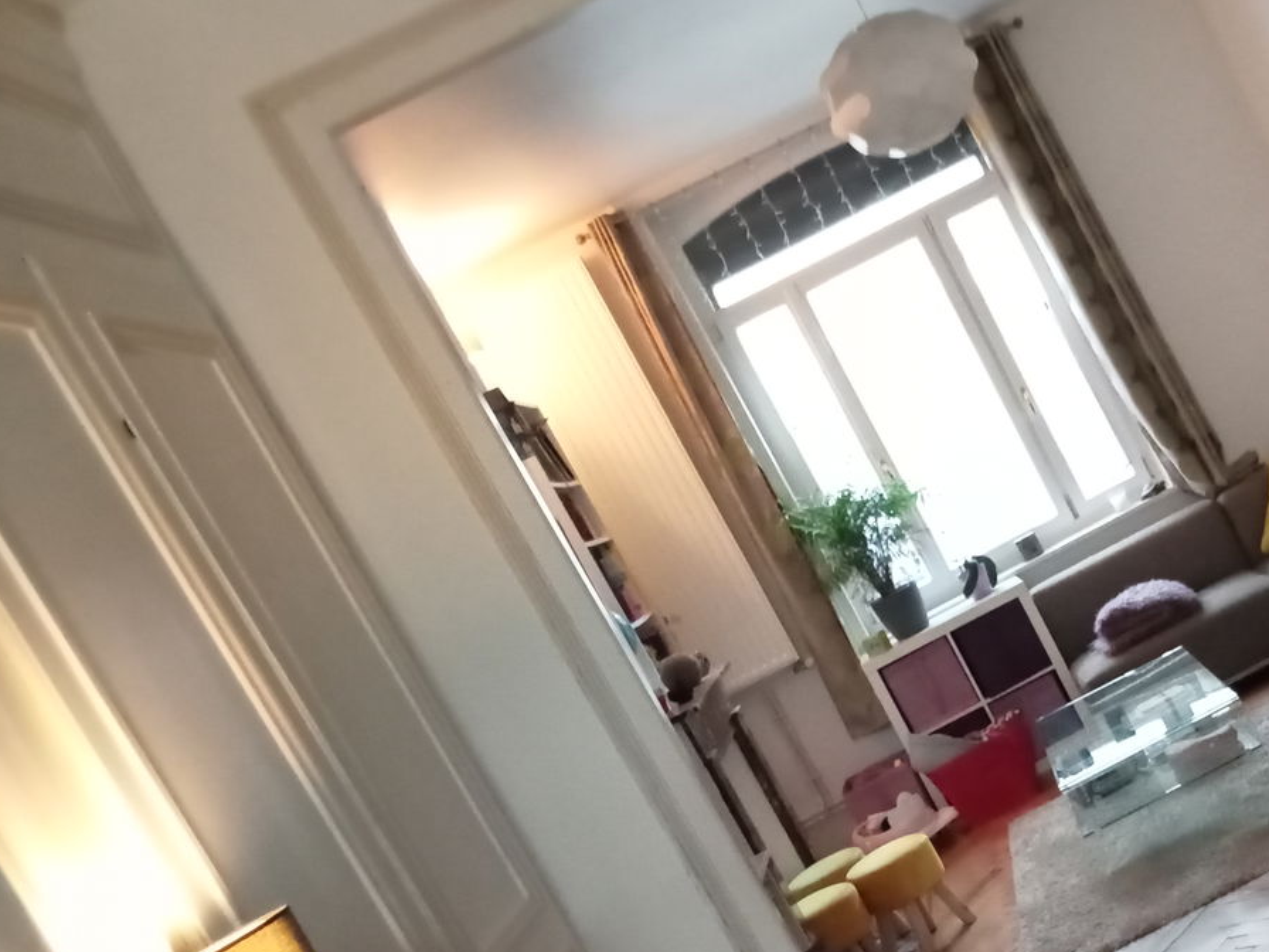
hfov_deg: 36.5
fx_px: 1833
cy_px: 654
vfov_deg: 28.9
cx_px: 1069
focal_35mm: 50
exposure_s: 1/25
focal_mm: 3.46
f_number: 2.2
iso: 2267
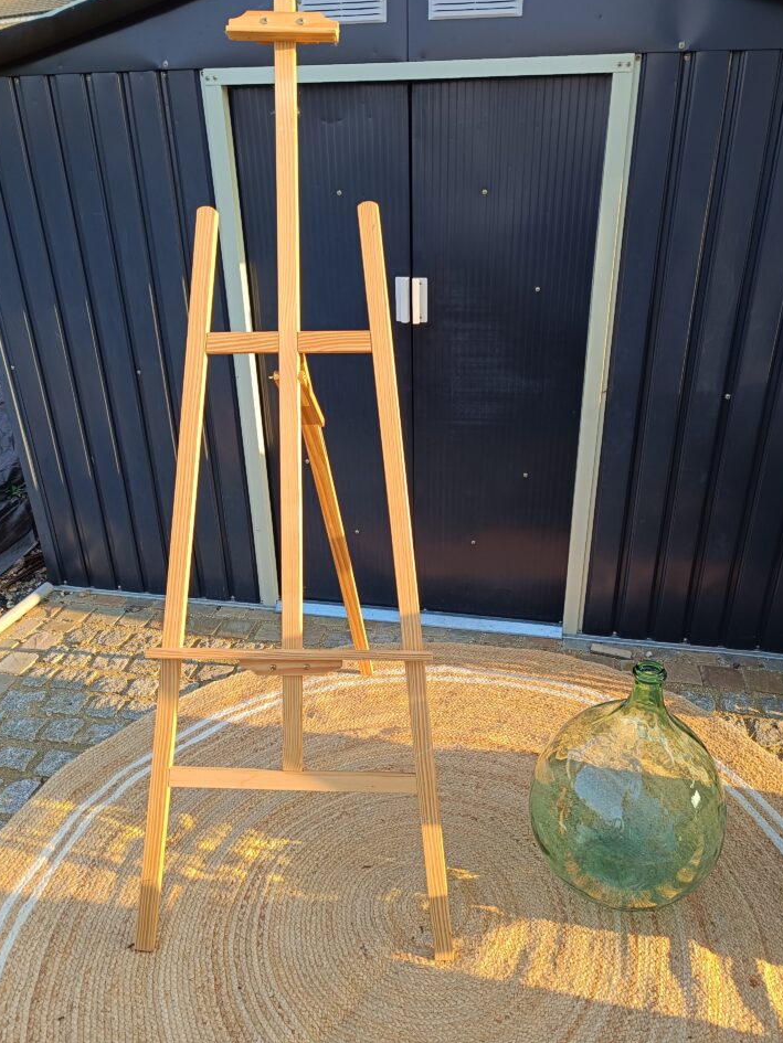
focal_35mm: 26
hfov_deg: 53.1
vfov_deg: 67.2
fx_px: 784
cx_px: 409
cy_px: 551
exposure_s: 1/164
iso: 51
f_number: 1.88
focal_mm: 5.59
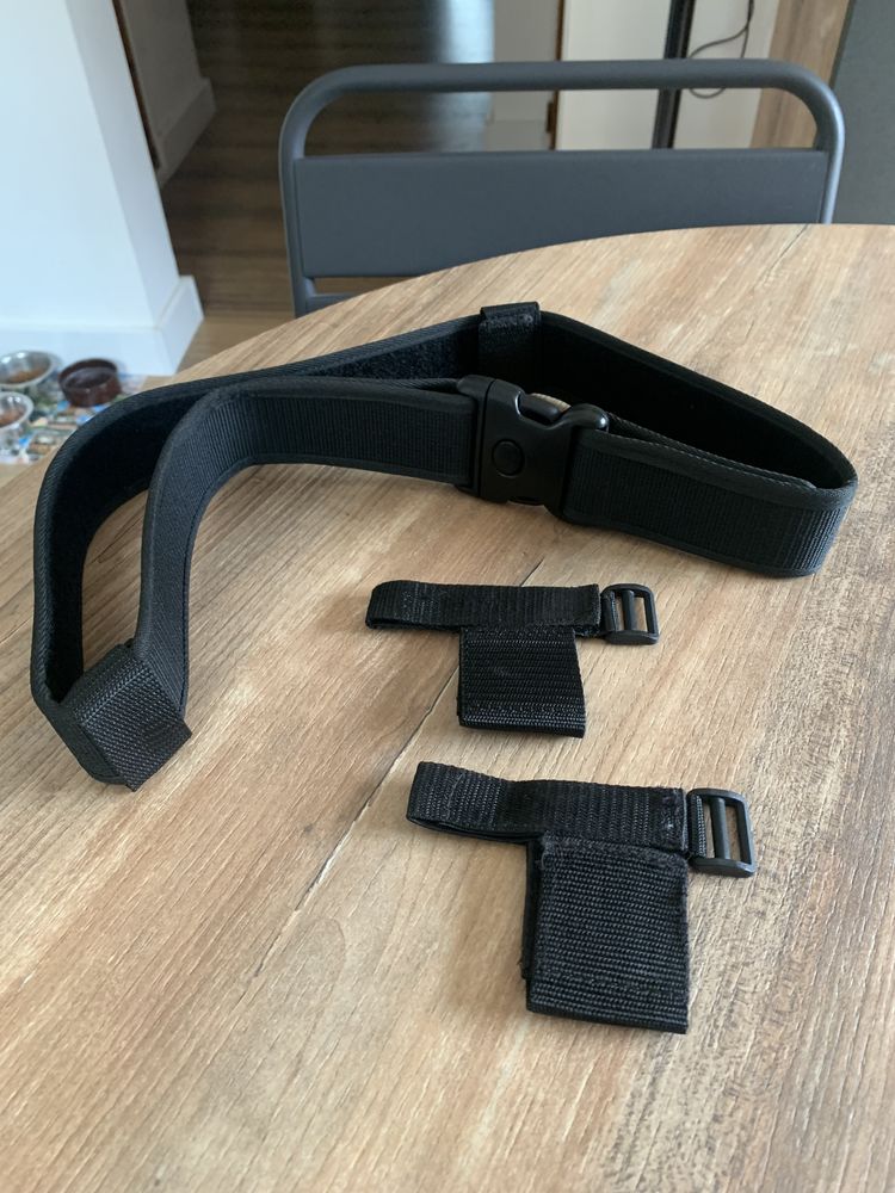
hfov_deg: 53.1
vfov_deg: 67.3
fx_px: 896
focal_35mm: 26
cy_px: 596
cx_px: 448
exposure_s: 1/60
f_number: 1.8
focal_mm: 4.25
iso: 250
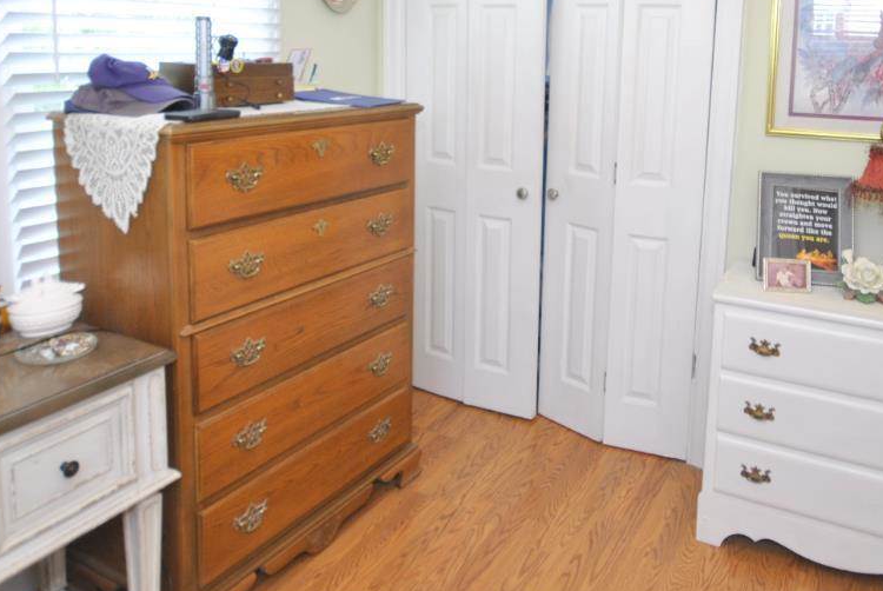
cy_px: 139
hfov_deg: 61.6
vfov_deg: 42.2
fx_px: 737
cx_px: 510
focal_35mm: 30
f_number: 4
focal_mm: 10
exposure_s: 1/30
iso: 220
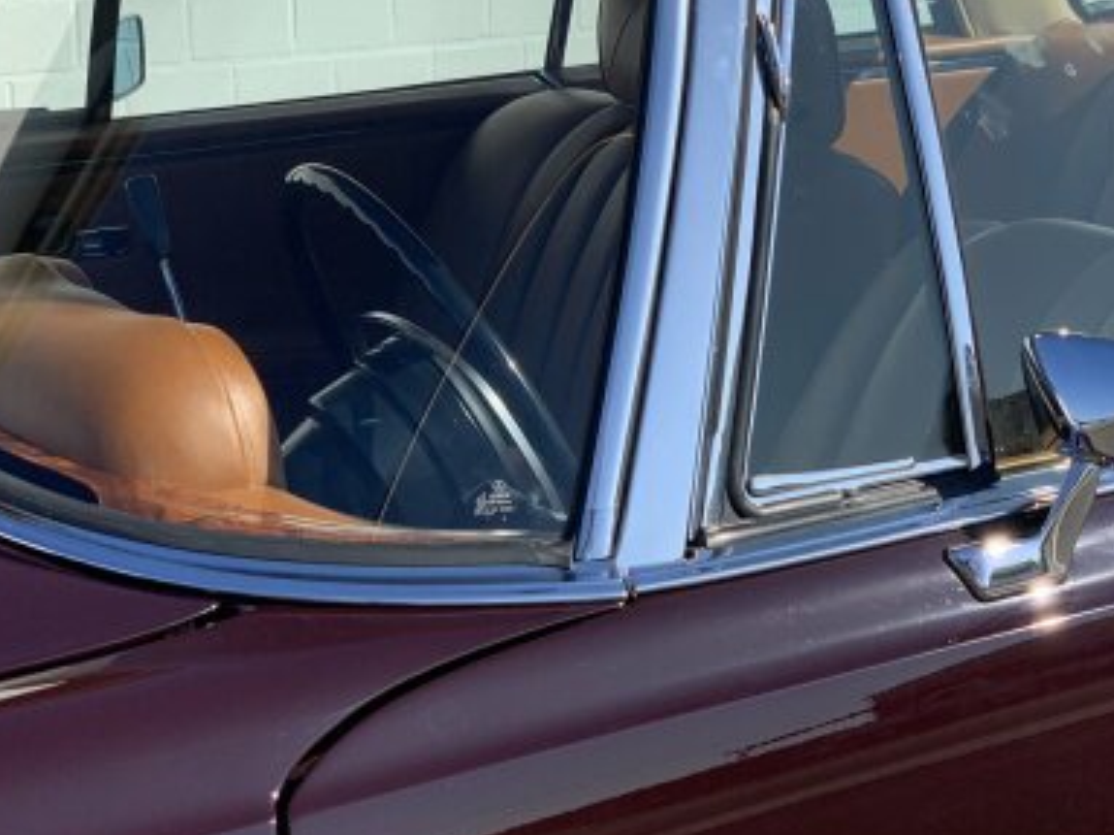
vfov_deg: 16.8
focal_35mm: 87
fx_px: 2799
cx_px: 710
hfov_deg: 22.4
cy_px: 177
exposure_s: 1/1410
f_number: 2.4
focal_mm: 6
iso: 16
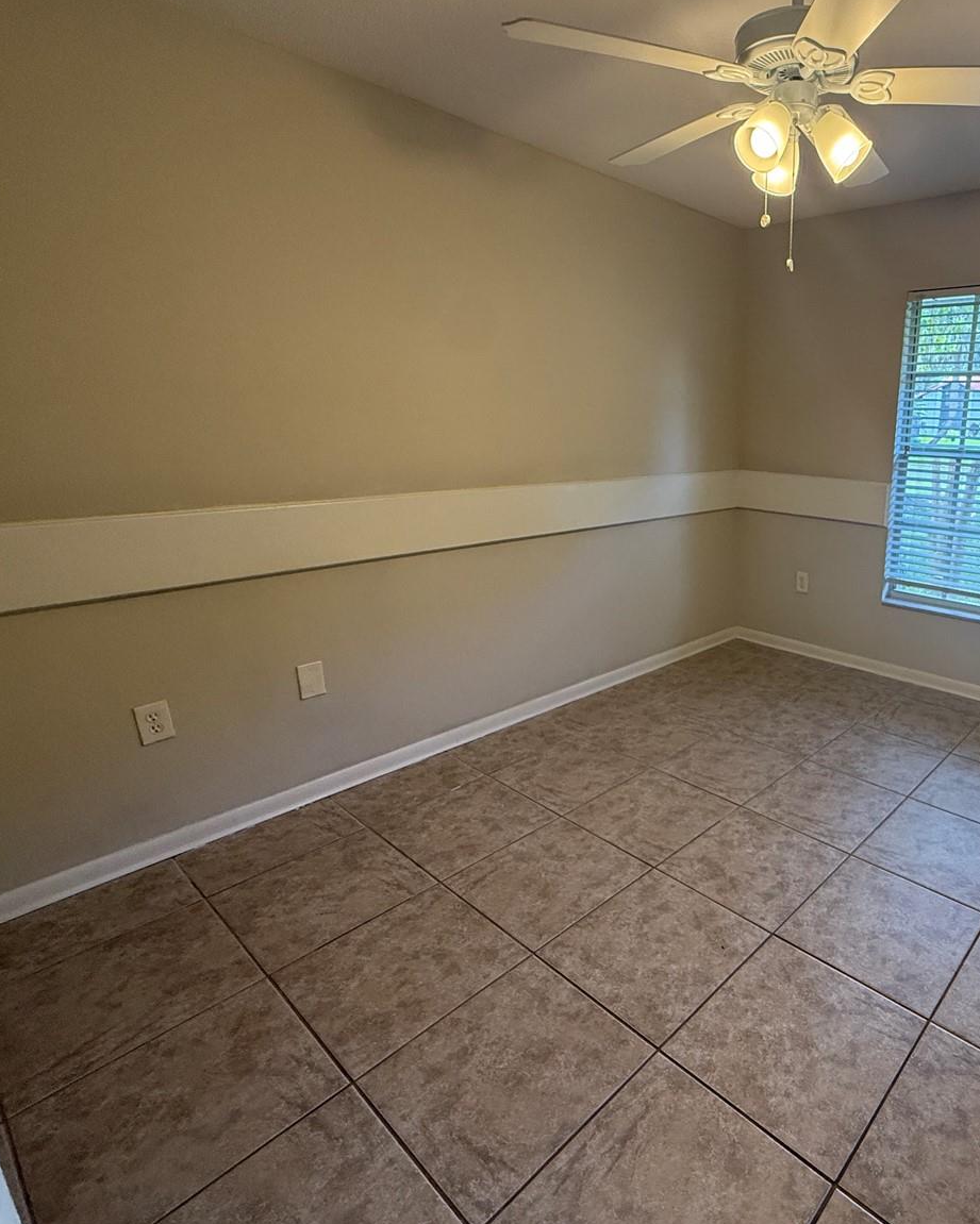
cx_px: 749
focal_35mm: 19
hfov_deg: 65.9
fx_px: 689
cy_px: 599
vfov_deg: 83.3
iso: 250
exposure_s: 1/120
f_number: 2.2
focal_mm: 2.22
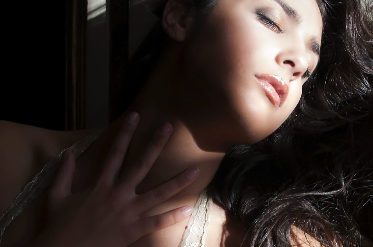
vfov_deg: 13.8
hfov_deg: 20.8
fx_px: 1014
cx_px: 252
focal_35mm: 98
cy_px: 200
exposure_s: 1/200
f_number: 4.5
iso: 100
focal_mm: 26
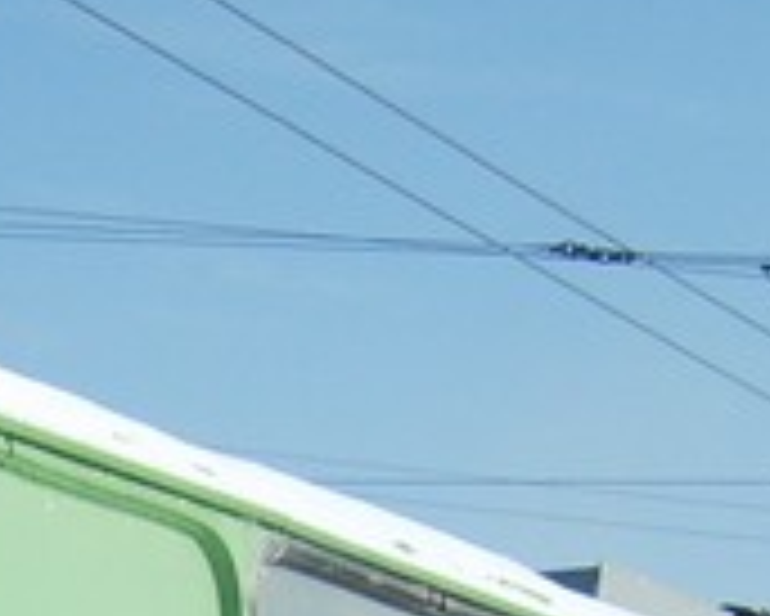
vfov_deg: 7.3
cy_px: 1245
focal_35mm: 205
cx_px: -68
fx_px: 4674
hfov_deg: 9.3
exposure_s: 1/250
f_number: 7.1
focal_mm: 5.8
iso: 50
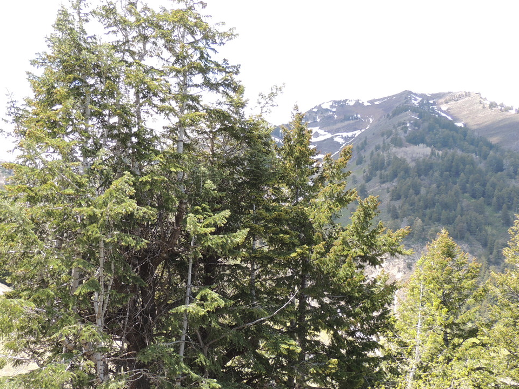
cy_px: 243
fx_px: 480
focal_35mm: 32
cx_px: 193
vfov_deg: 43.8
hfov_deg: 56.1
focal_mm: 4.3
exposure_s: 1/250
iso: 100
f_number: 3
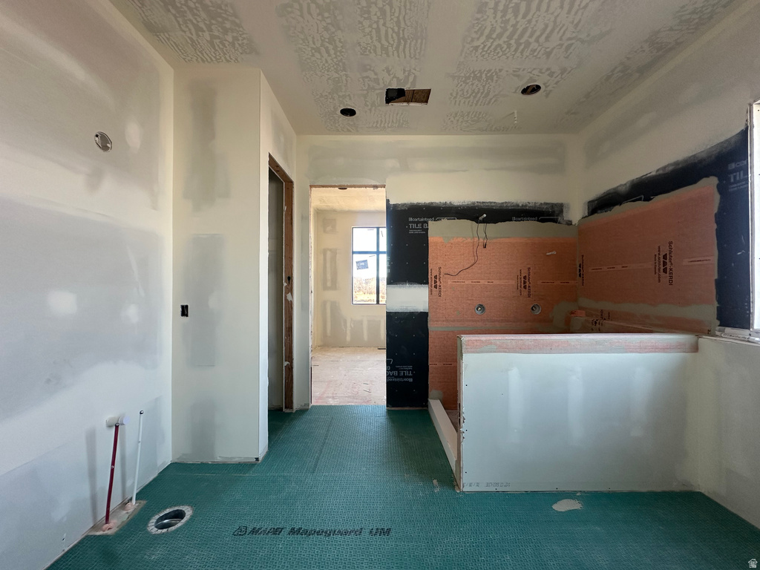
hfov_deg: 102.1
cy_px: 285
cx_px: 380
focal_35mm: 14
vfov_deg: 85.7
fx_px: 307
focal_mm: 2.22
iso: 160
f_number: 2.2
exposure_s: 1/99
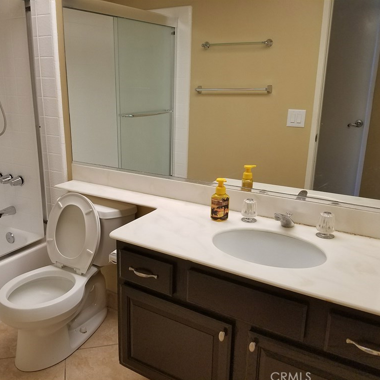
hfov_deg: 52.0
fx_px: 385
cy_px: 192
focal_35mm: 31
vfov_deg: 52.5
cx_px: 142
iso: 100
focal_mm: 4.2
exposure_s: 1/60
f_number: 1.7
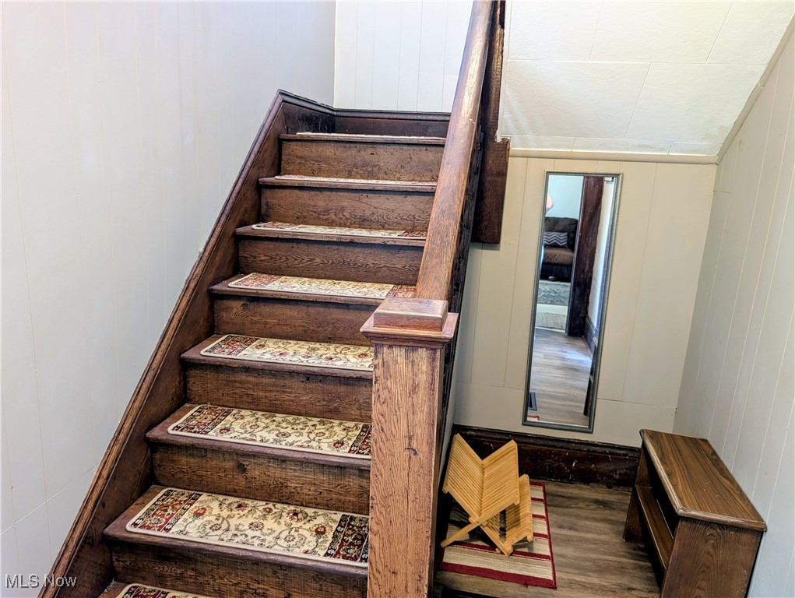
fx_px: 552
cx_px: 398
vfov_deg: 56.9
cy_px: 299
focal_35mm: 24
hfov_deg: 71.5
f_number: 1.68
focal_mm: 6.9
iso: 367
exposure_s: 1/24
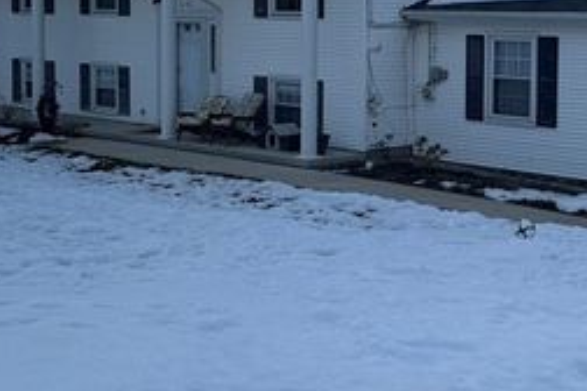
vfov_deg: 20.3
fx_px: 1076
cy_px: 55
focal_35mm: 66
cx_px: 396
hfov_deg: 30.3
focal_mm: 6.86
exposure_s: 1/396
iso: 80
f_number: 1.78
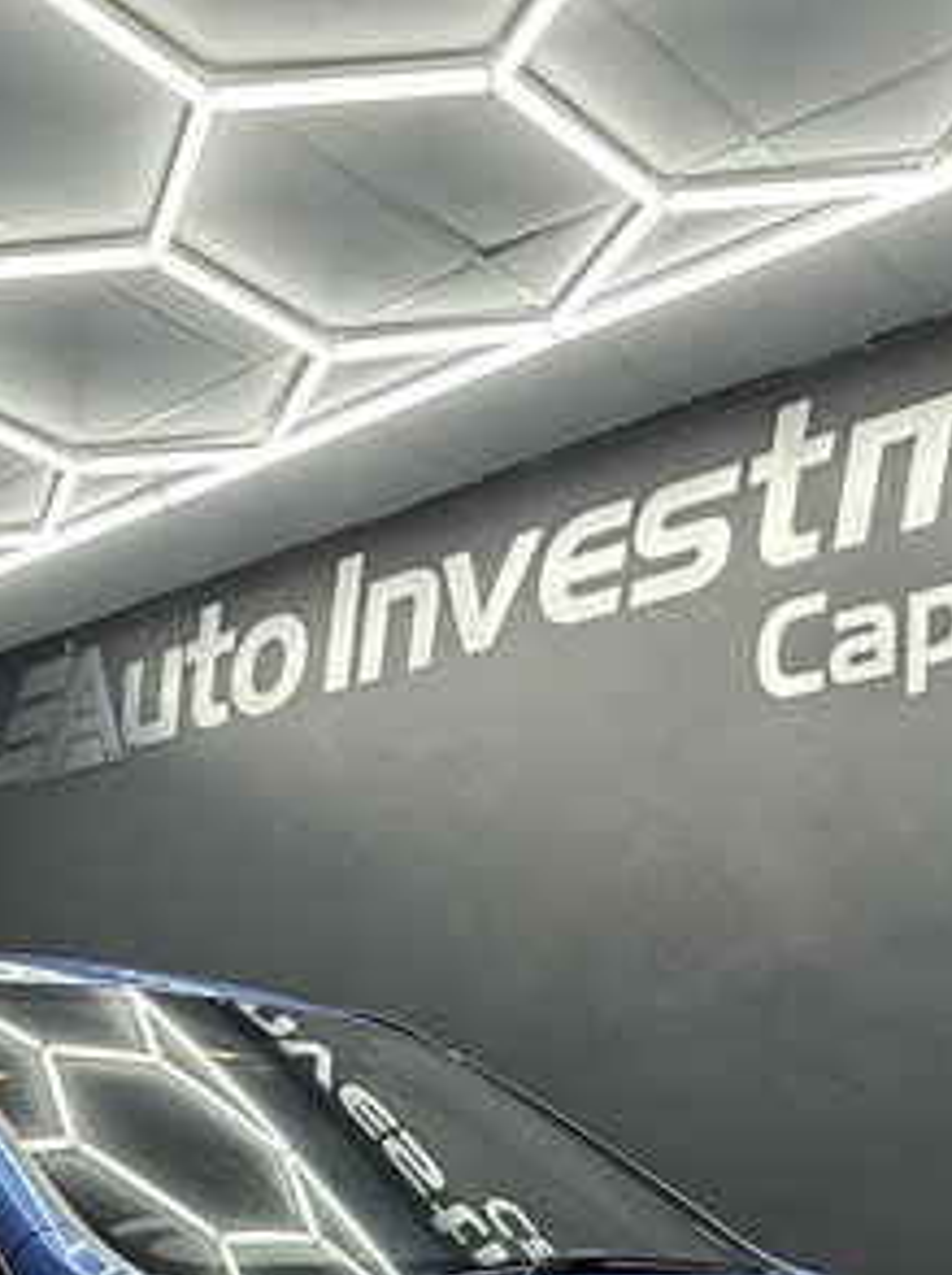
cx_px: 448
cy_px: 1493
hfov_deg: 29.6
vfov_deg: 32.7
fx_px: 1801
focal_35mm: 49
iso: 160
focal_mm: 2.22
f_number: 2.2
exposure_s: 1/100
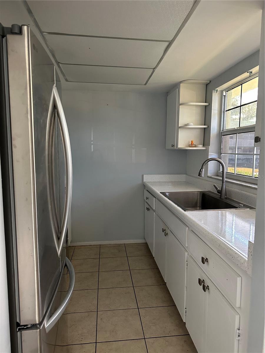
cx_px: 132
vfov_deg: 71.6
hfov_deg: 56.8
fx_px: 245
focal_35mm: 24
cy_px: 176
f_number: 1.78
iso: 400
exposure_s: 1/60
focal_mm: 6.86
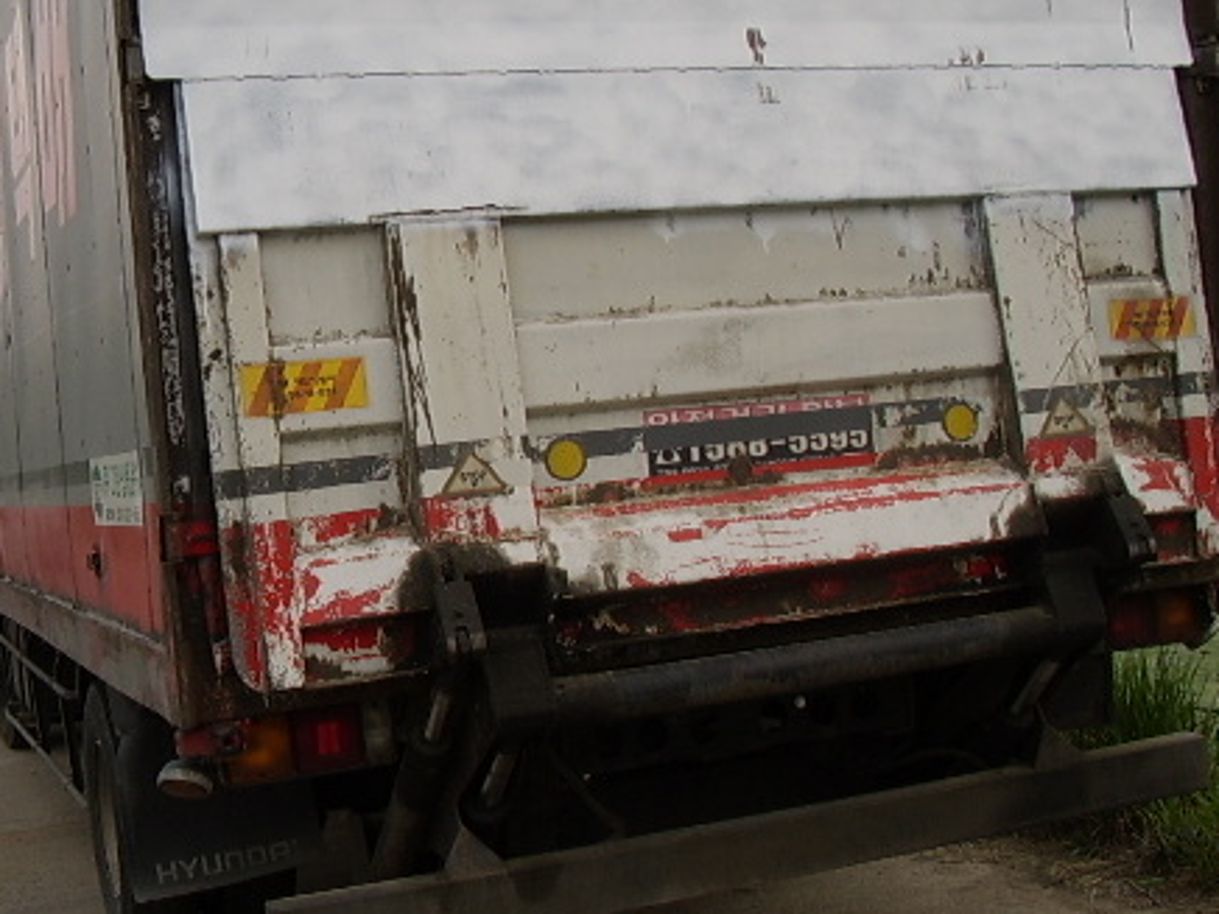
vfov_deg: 32.9
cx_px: 632
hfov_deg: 42.9
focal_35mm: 44
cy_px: 414
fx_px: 1549
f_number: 4.1
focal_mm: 5.8
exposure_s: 1/192
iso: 71
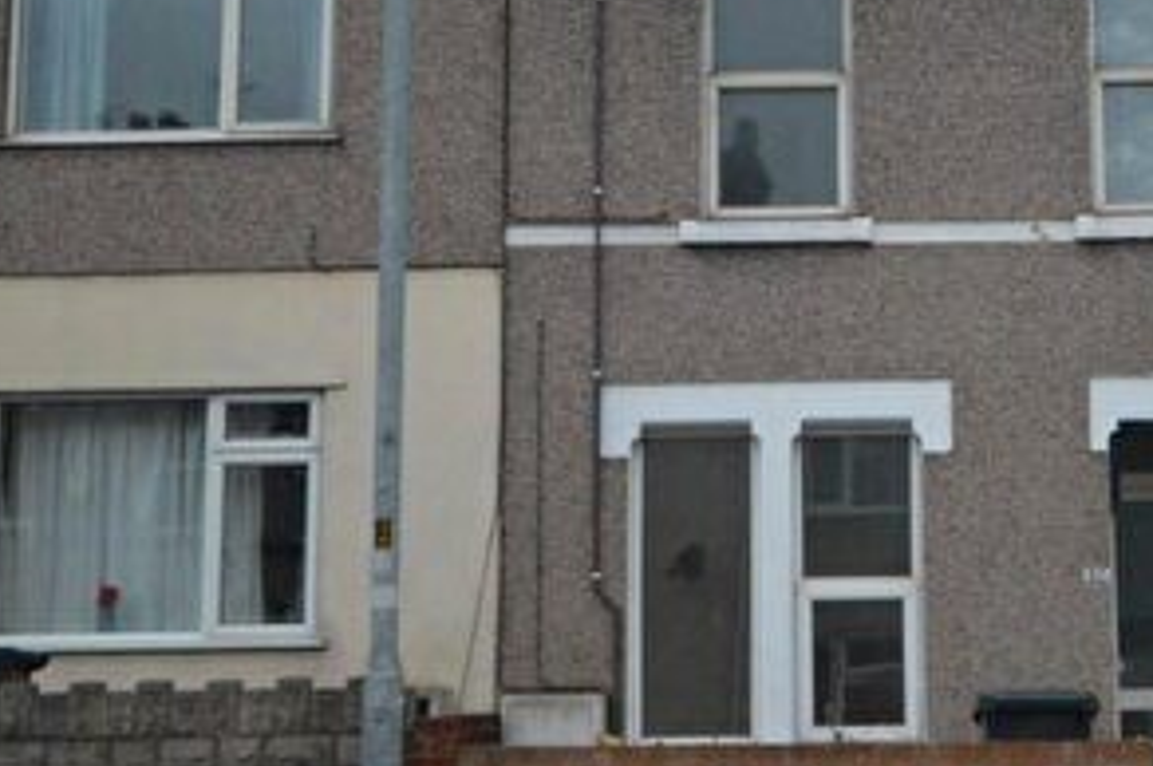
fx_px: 2303
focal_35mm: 72
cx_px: 877
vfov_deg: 18.9
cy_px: 351
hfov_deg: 27.7
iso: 2500
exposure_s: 1/200
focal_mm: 20
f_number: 5.6
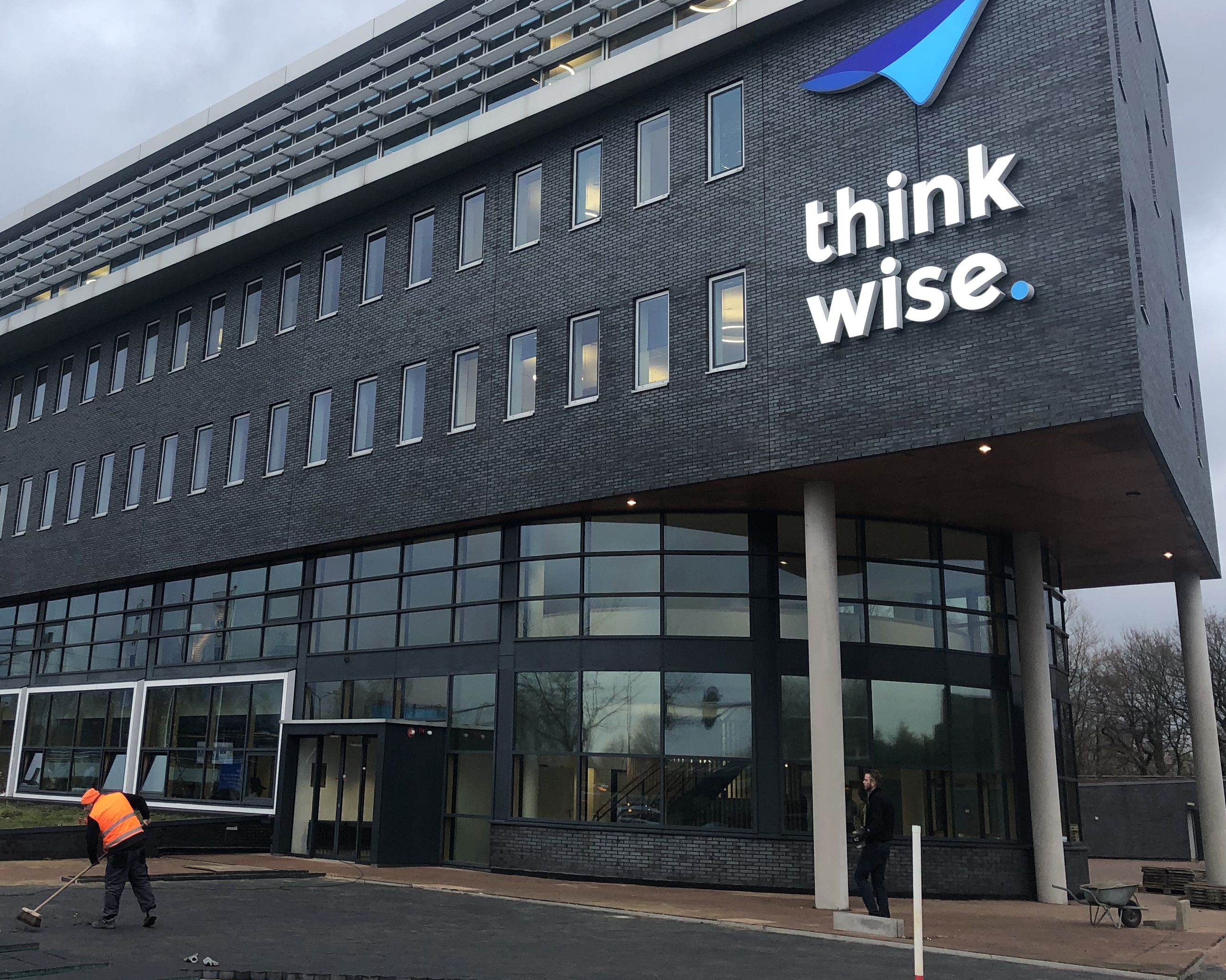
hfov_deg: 43.5
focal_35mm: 42
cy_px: 300
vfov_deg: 35.2
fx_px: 1524
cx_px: 475
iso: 40
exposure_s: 1/120
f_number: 1.8
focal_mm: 4
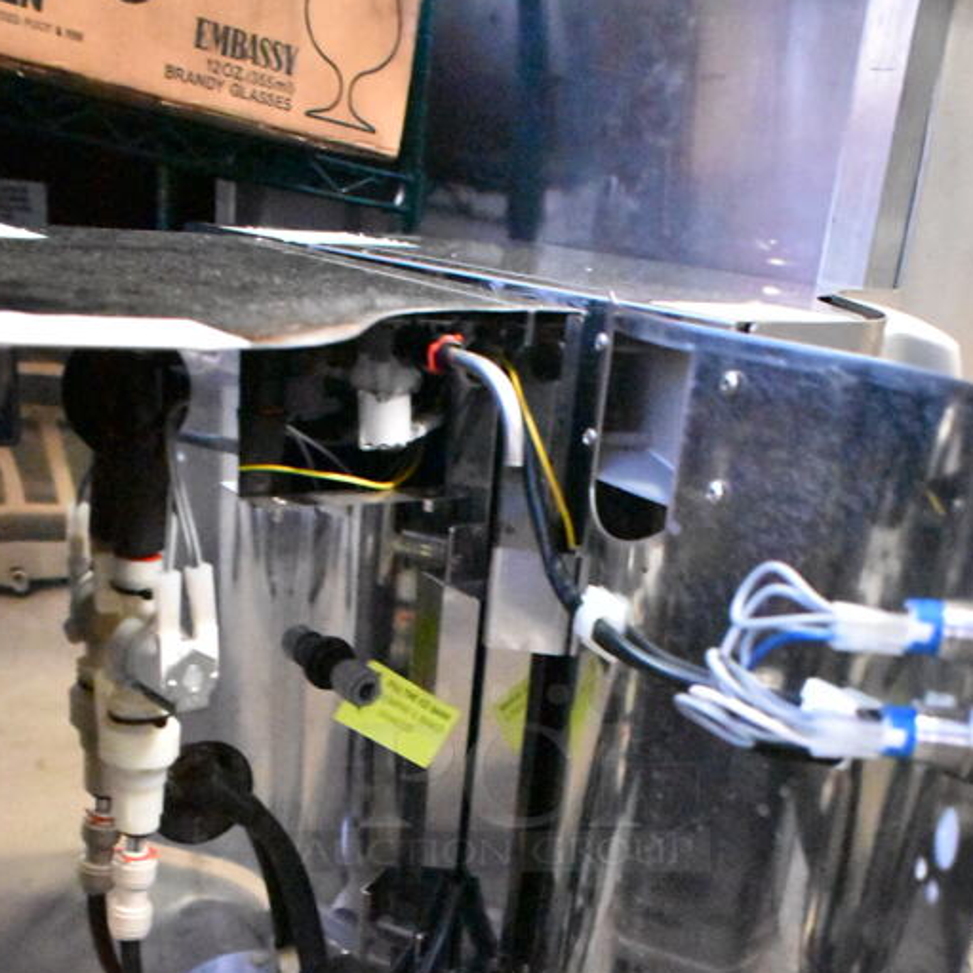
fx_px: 1304
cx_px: 499
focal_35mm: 41
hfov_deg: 40.9
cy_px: 772
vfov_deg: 39.4
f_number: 3.5
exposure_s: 1/125
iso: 25600
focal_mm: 18
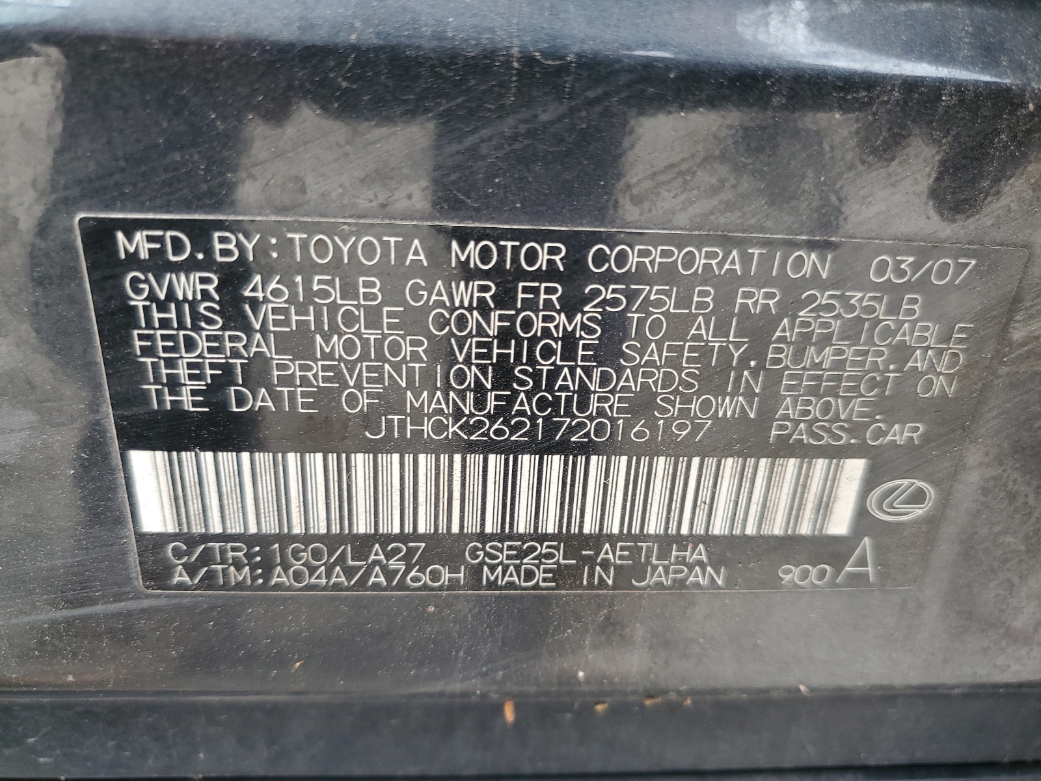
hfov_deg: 67.3
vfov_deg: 53.1
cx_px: 520
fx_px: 782
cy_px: 390
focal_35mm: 26
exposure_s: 1/120
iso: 56
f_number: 1.5
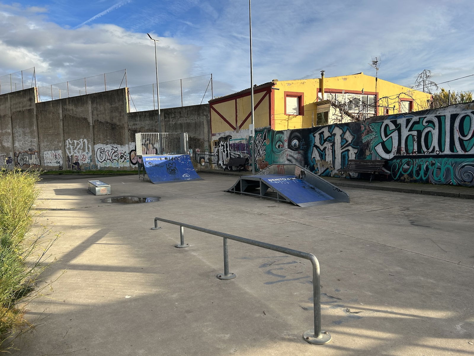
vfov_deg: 53.1
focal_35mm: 26
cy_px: 178
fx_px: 356
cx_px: 237
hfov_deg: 67.3
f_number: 1.5
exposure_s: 1/2083
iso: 50
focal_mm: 5.7
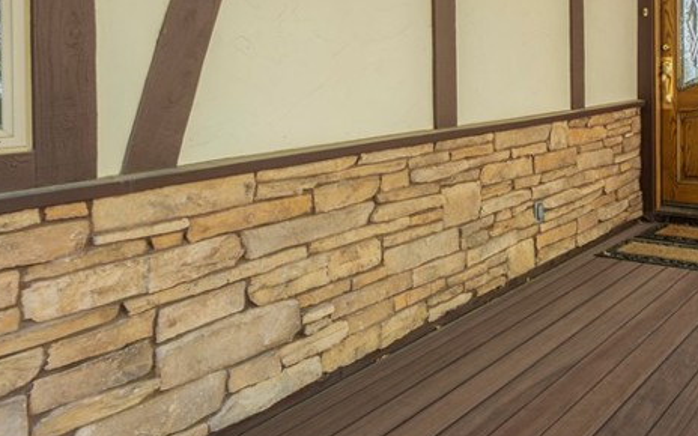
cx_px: 654
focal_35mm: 36
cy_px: 76
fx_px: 685
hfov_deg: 47.3
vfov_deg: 34.1
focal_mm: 16
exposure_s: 1/25
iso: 250
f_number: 5.6
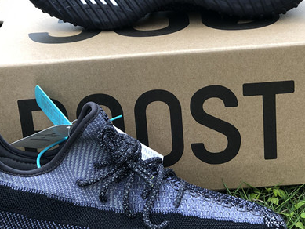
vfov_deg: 14.9
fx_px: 873
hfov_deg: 19.8
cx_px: 160
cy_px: 111
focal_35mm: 99
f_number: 2.4
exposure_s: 1/60
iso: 16
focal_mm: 6
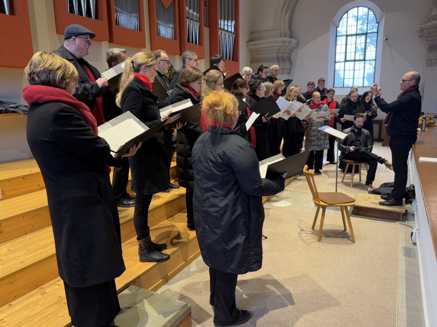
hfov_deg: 69.4
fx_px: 316
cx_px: 217
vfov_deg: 54.9
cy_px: 161
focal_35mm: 25
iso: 250
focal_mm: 6.76
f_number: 1.78
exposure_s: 1/60
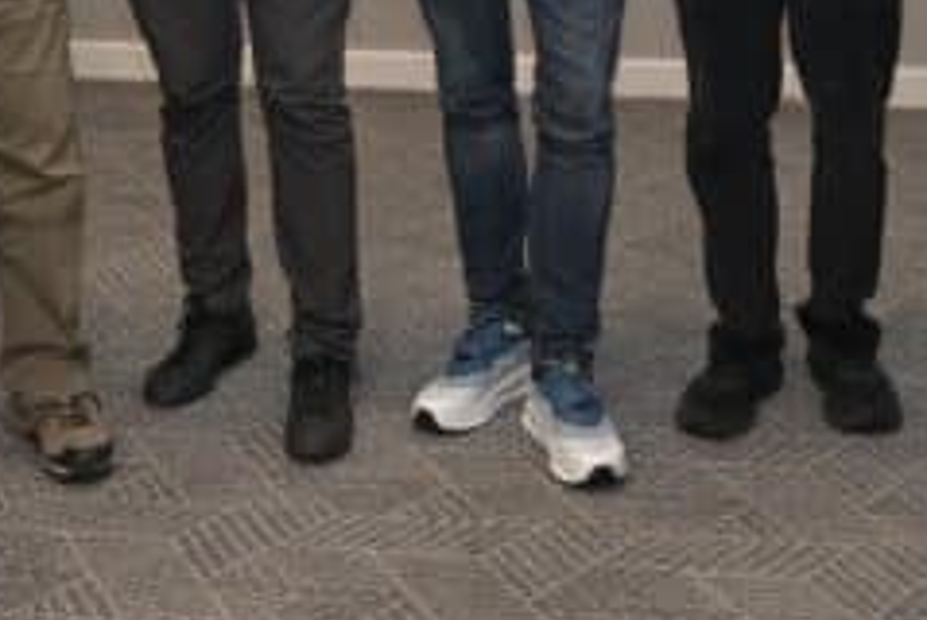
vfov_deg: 16.4
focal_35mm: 79
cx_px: 500
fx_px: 2027
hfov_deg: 25.8
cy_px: -198
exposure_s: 1/60
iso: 500
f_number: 4
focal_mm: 24.5
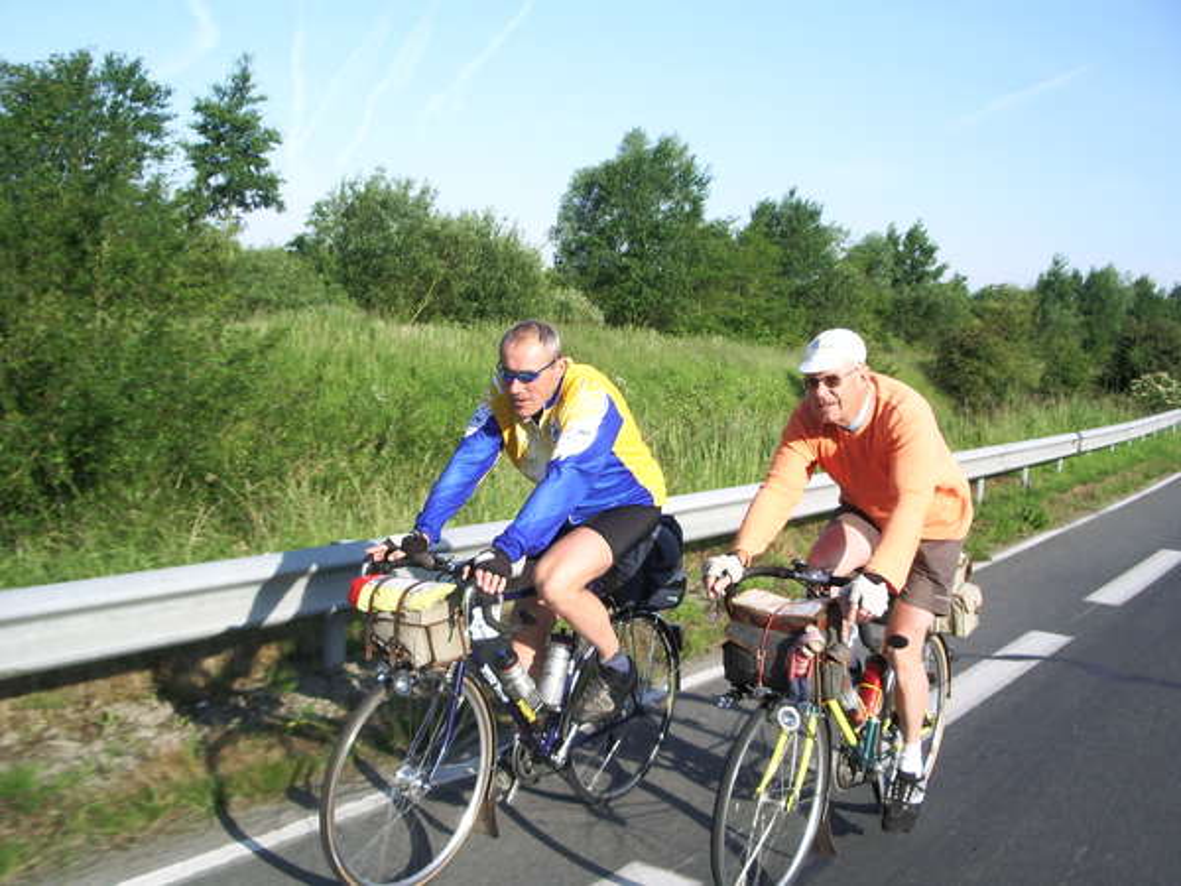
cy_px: 443
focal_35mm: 35
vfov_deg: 40.7
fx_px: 1194
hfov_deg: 52.6
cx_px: 590
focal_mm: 5.8
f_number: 4.3
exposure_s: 1/250
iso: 50
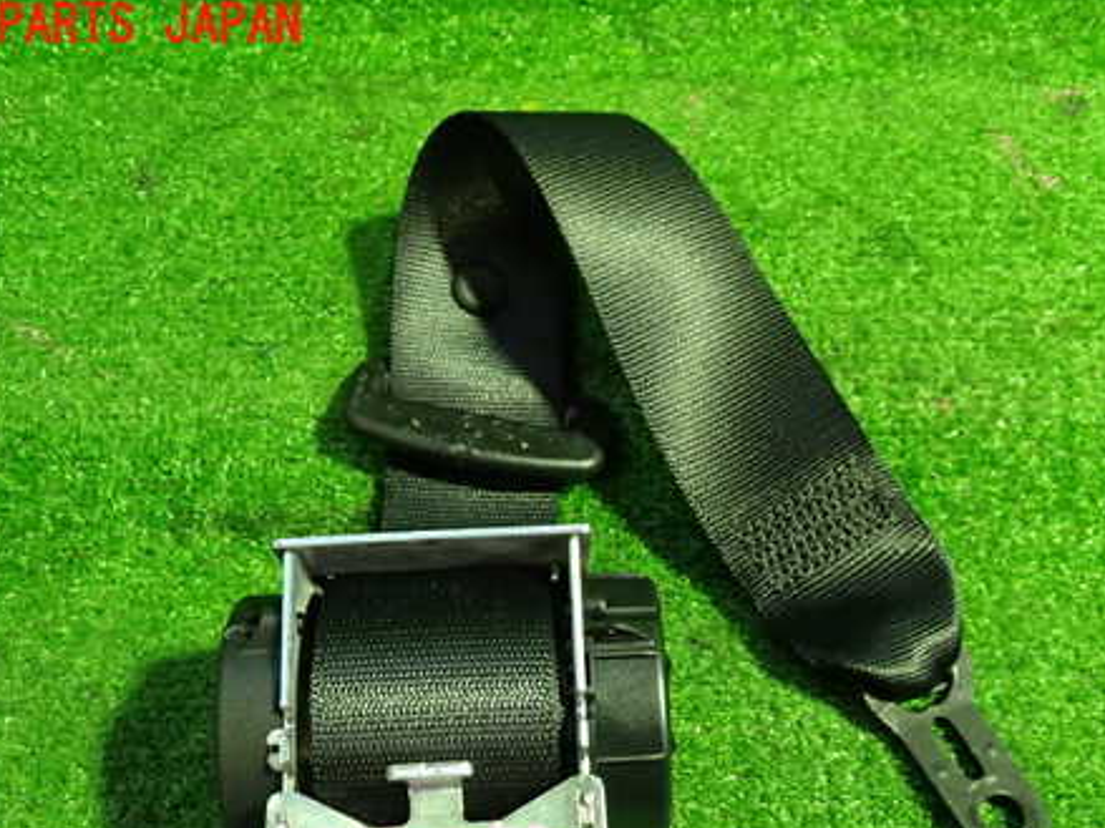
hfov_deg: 45.7
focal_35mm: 41
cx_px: 599
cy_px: 561
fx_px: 1308
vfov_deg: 34.7
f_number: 2.3
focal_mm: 5.4
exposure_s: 1/30
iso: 400
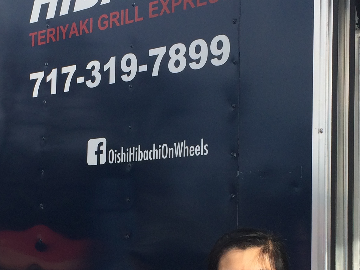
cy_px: 223
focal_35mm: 80
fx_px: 832
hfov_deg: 24.4
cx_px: 149
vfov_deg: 18.2
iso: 32
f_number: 2.2
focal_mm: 4.15
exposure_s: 1/1109
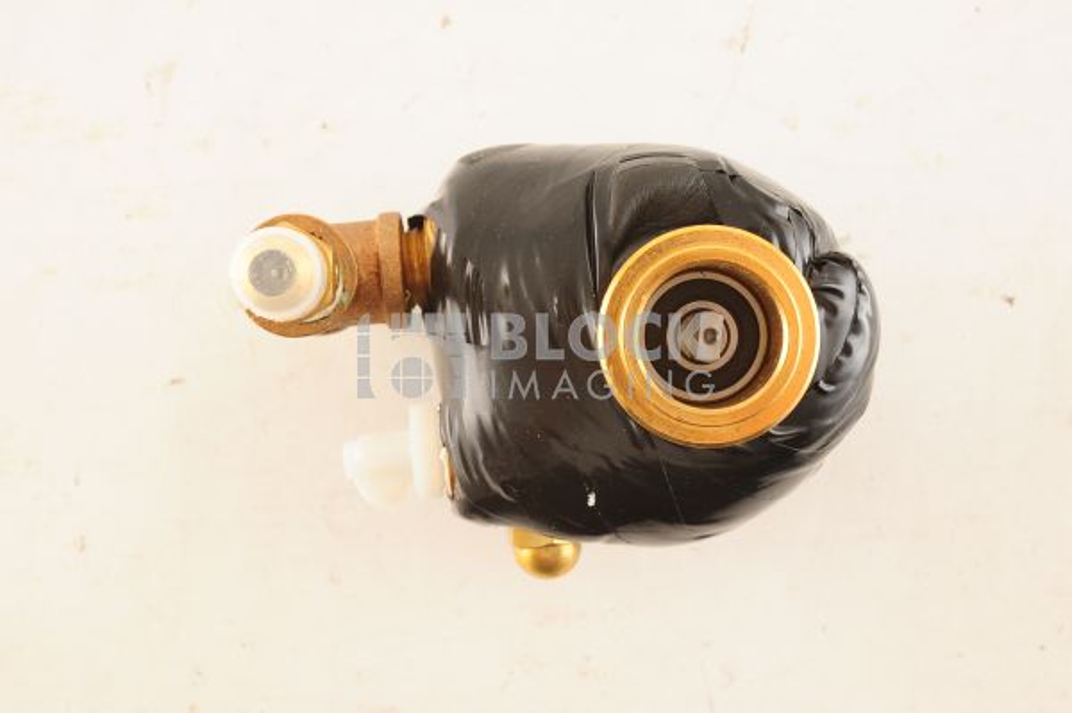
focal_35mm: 50
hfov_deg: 39.6
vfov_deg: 26.9
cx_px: 536
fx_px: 1488
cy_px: 356
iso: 1600
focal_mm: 50
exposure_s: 1/160
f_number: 13
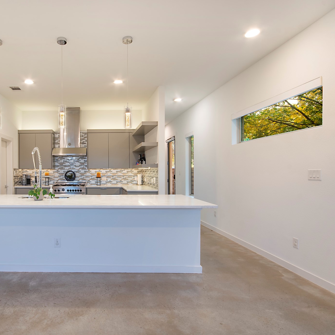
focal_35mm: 20
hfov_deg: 71.0
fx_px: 219
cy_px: 167
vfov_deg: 74.8
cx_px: 94
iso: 100
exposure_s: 1/3
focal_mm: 10
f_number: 11
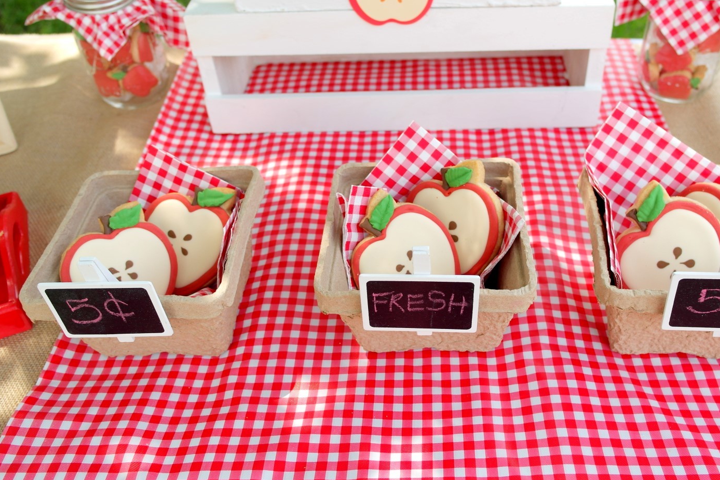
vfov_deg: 37.8
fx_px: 700
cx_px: 401
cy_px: 206
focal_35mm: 35
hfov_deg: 54.3
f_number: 4.5
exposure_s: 1/160
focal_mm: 20
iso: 100
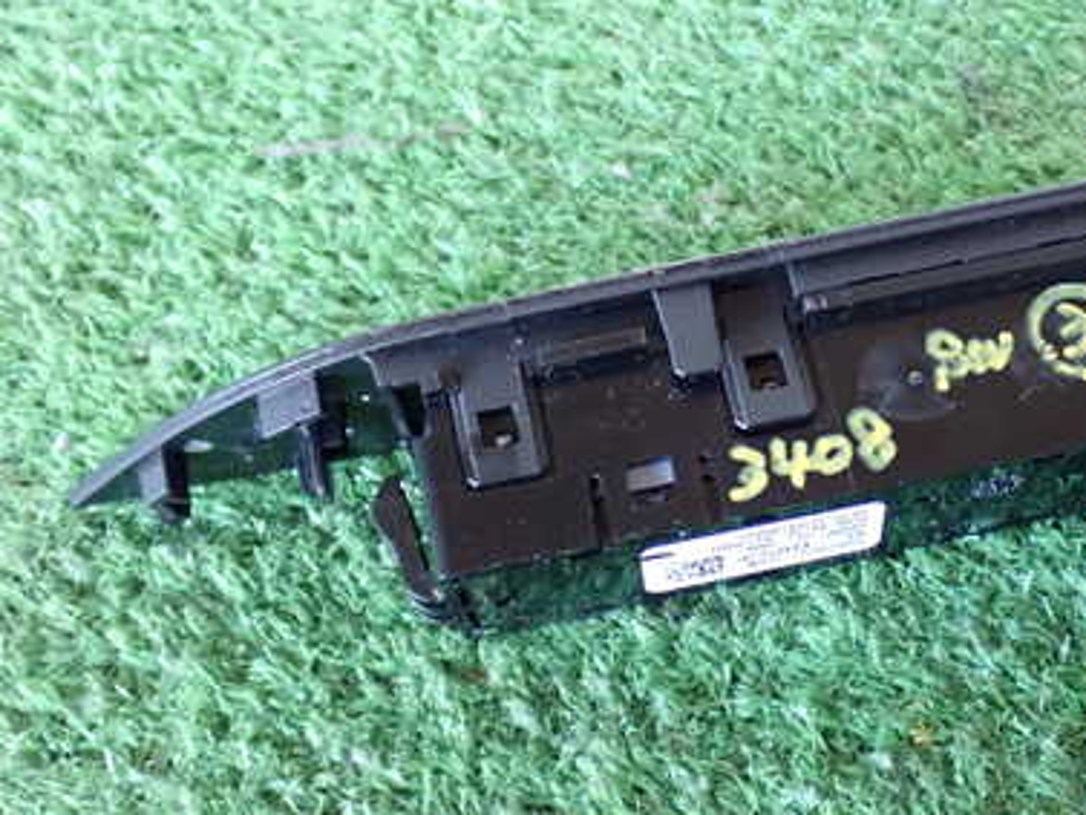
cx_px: 795
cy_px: 435
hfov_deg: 27.4
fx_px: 2197
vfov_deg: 21.0
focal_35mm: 70
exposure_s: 1/25
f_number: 2.9
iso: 800
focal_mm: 7.84
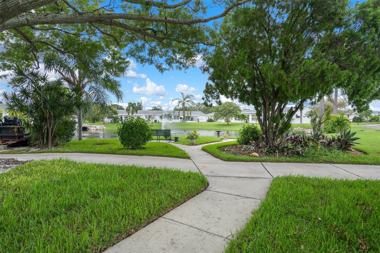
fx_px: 190
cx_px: 190
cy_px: 126
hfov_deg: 90.0
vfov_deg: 67.4
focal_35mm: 18
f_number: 8
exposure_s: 1/60
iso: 320
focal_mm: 18
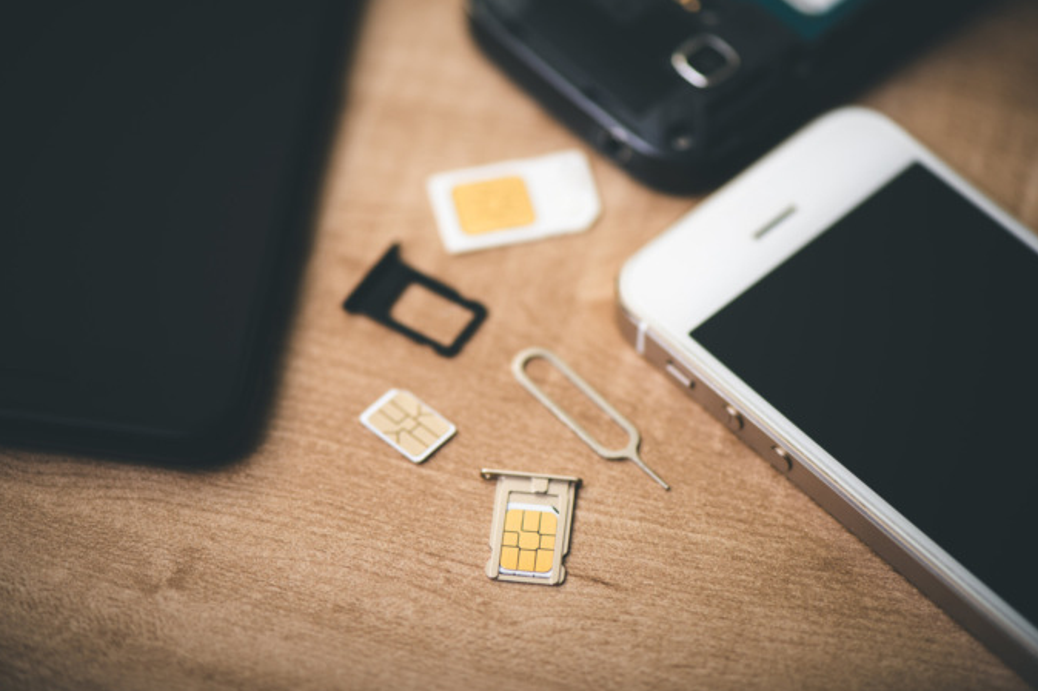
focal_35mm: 106
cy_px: 346
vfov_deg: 12.9
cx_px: 517
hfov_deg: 19.3
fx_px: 3055
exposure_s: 1/200
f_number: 3.5
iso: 64
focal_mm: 105
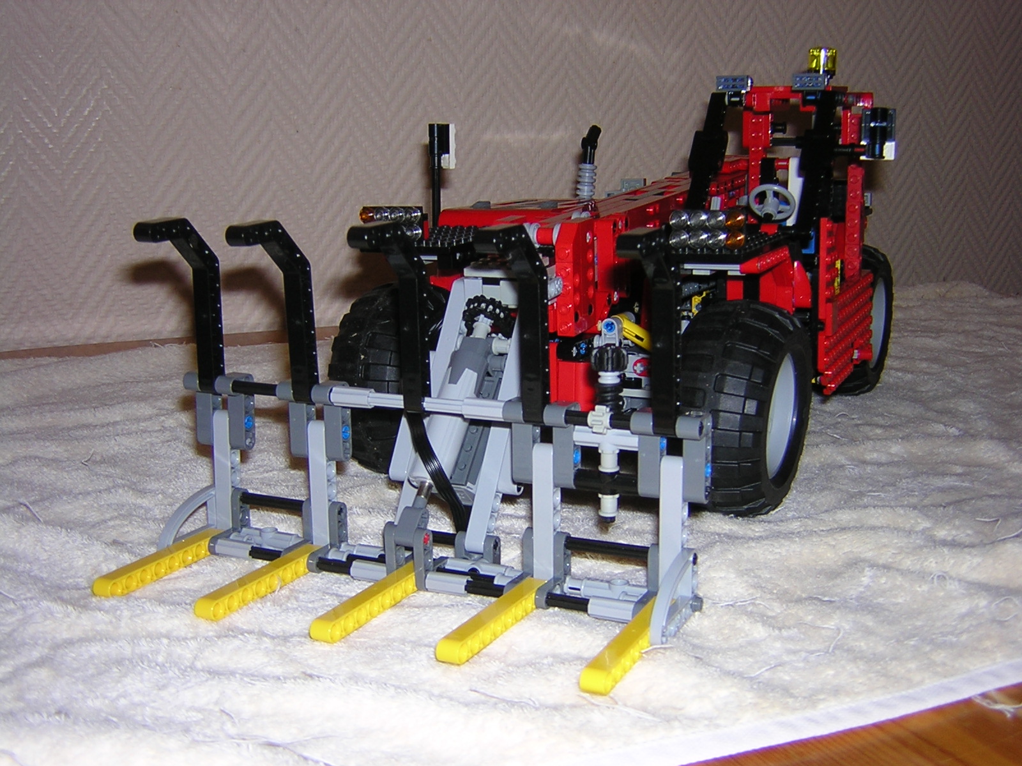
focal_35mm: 40
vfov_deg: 36.0
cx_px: 511
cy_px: 383
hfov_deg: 46.8
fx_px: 1181
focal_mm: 5.2
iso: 100
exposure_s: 1/60.1
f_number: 2.7
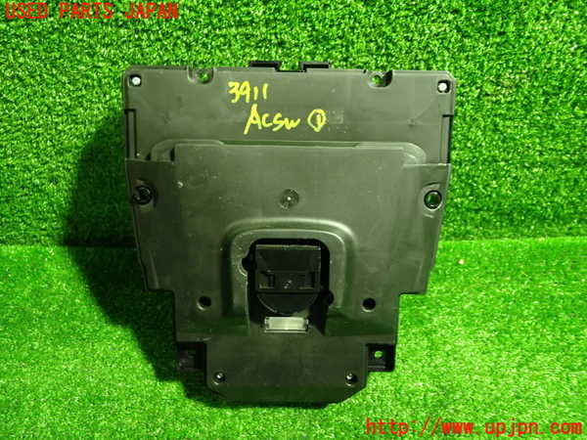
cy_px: 220
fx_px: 509
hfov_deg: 60.0
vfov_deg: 46.8
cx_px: 294
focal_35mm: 30
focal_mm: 5.4
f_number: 2.3
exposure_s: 1/30
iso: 640
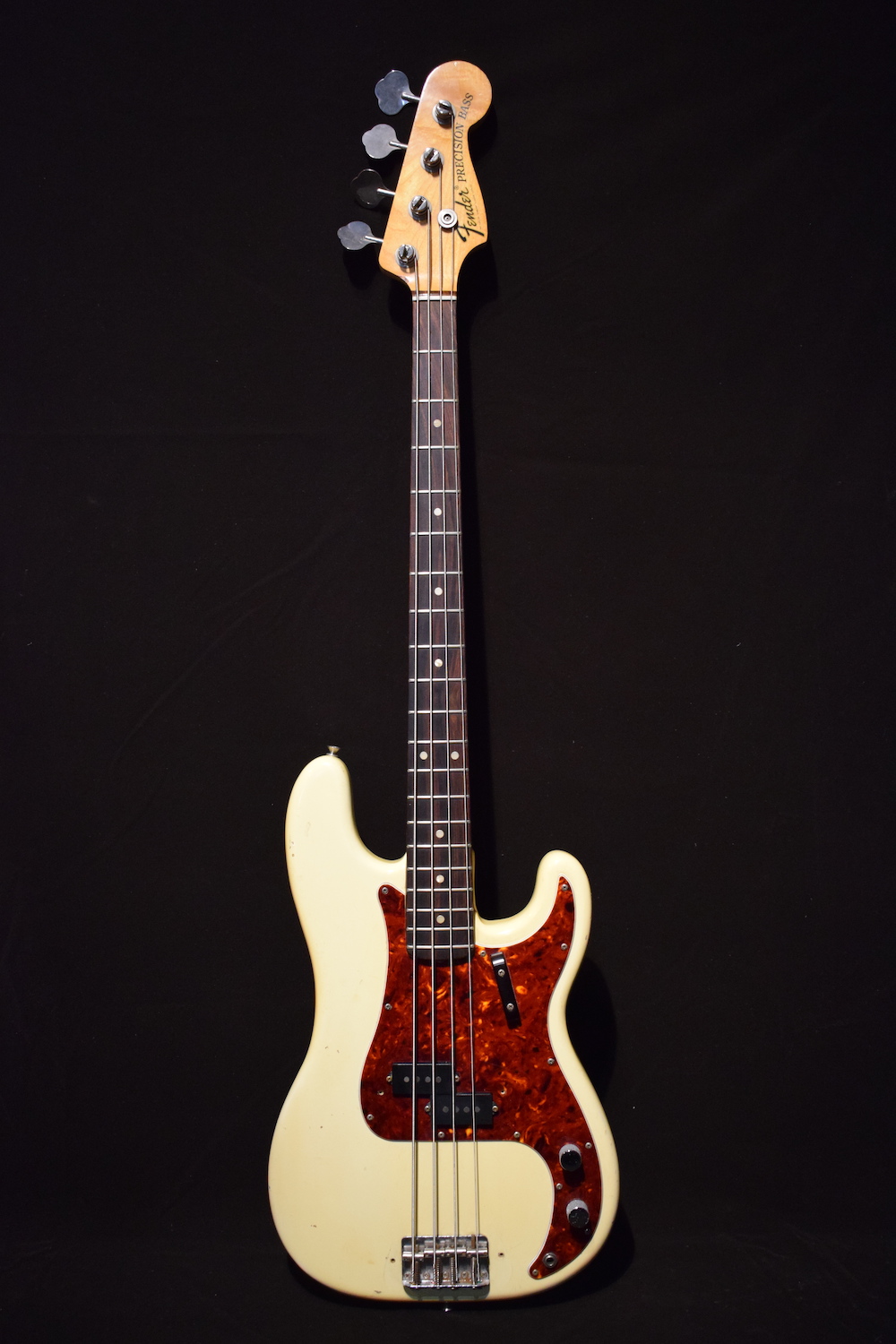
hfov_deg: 36.9
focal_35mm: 36
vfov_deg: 53.1
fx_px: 1344
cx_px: 448
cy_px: 672
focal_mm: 24
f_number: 3.8
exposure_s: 1/30
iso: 2500
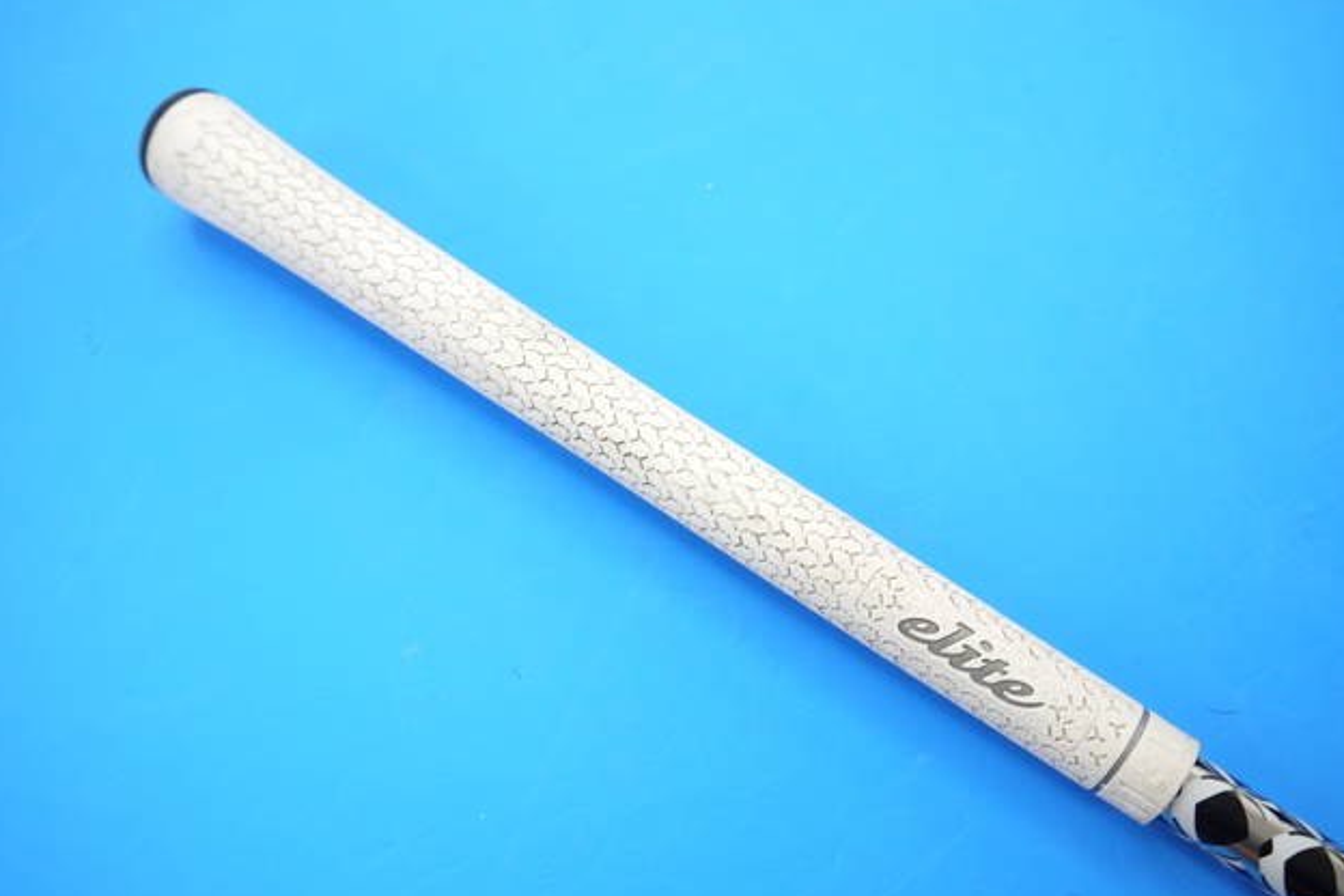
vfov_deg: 41.1
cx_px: 676
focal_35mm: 32
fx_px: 1195
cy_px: 493
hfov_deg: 58.7
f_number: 3.6
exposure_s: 1/60
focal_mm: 15
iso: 200
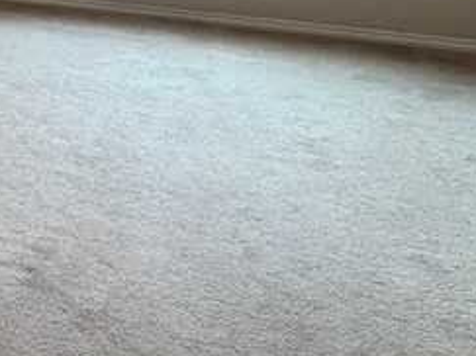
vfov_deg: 20.9
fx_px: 811
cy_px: -186
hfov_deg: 23.5
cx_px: -298
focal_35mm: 59
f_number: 2.2
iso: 320
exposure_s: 1/60
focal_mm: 2.22
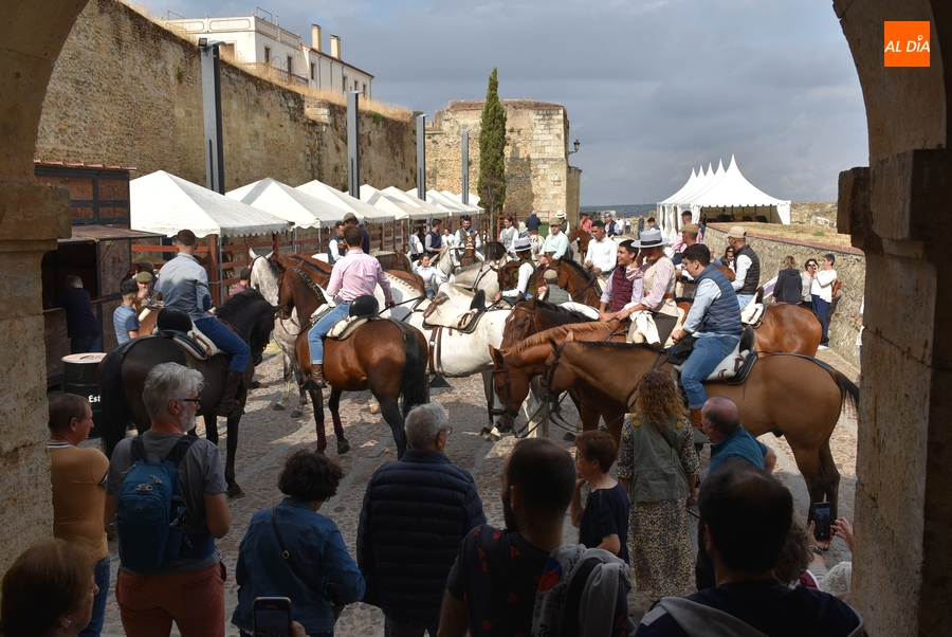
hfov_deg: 55.1
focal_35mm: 34
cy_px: 318
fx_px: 913
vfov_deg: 38.4
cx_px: 476
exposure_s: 1/320
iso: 200
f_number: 9
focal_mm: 23
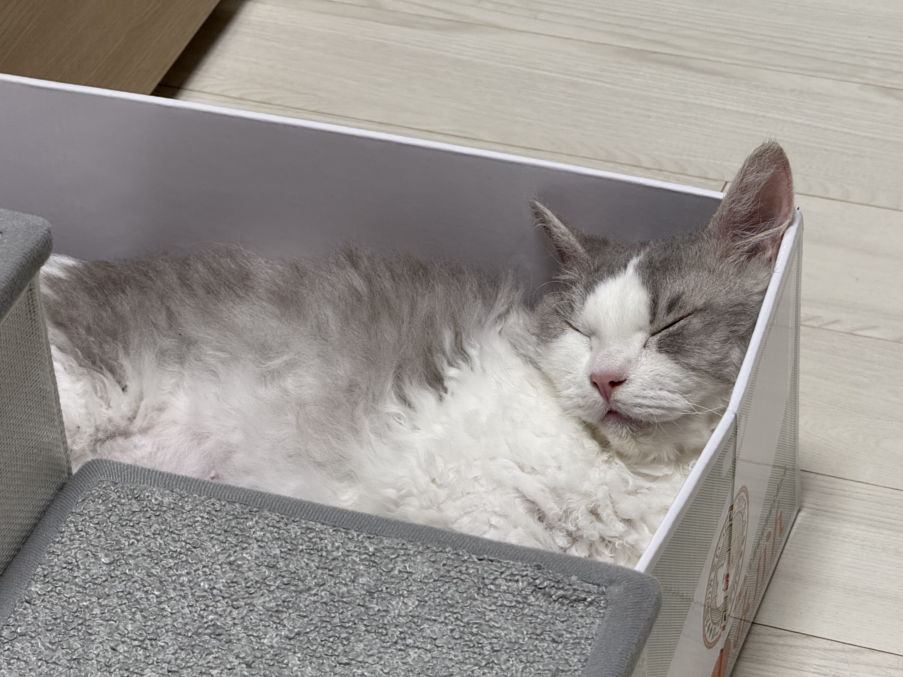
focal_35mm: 120
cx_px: 452
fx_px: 3130
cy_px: 338
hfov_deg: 16.4
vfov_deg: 12.3
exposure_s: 1/60
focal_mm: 15.66
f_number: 2.8
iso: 160
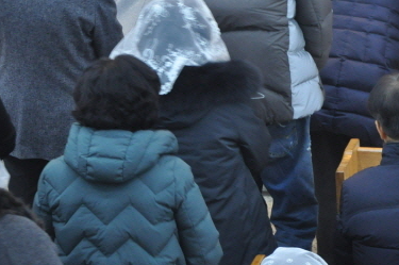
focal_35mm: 240
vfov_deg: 5.7
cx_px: 268
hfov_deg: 8.6
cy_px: 9
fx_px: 2657
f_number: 5.3
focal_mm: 75
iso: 1250
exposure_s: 1/30
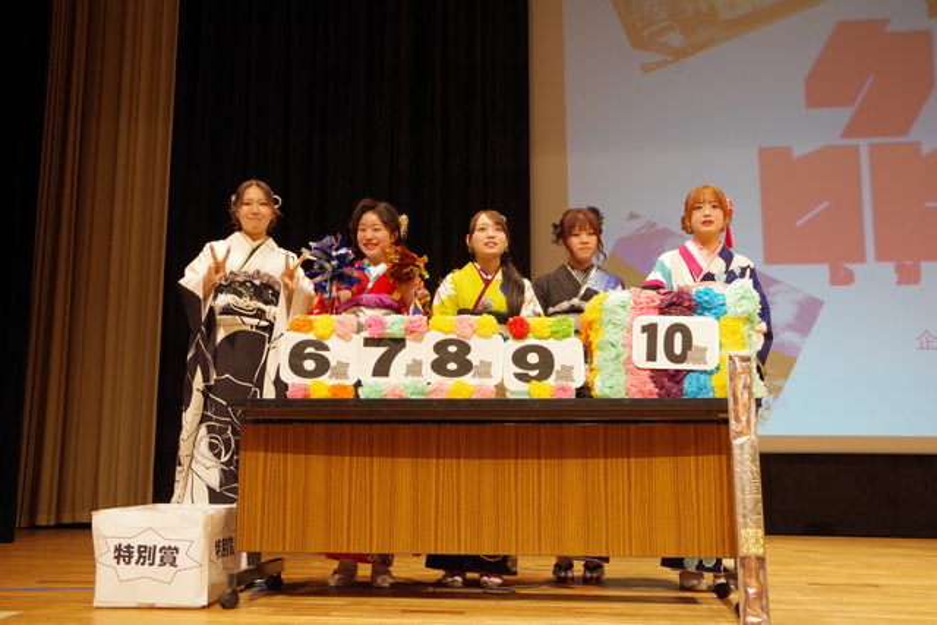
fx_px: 937
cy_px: 312
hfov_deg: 53.1
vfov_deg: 36.9
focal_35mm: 36
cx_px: 468
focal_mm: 24
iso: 1600
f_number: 5.6
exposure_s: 1/60
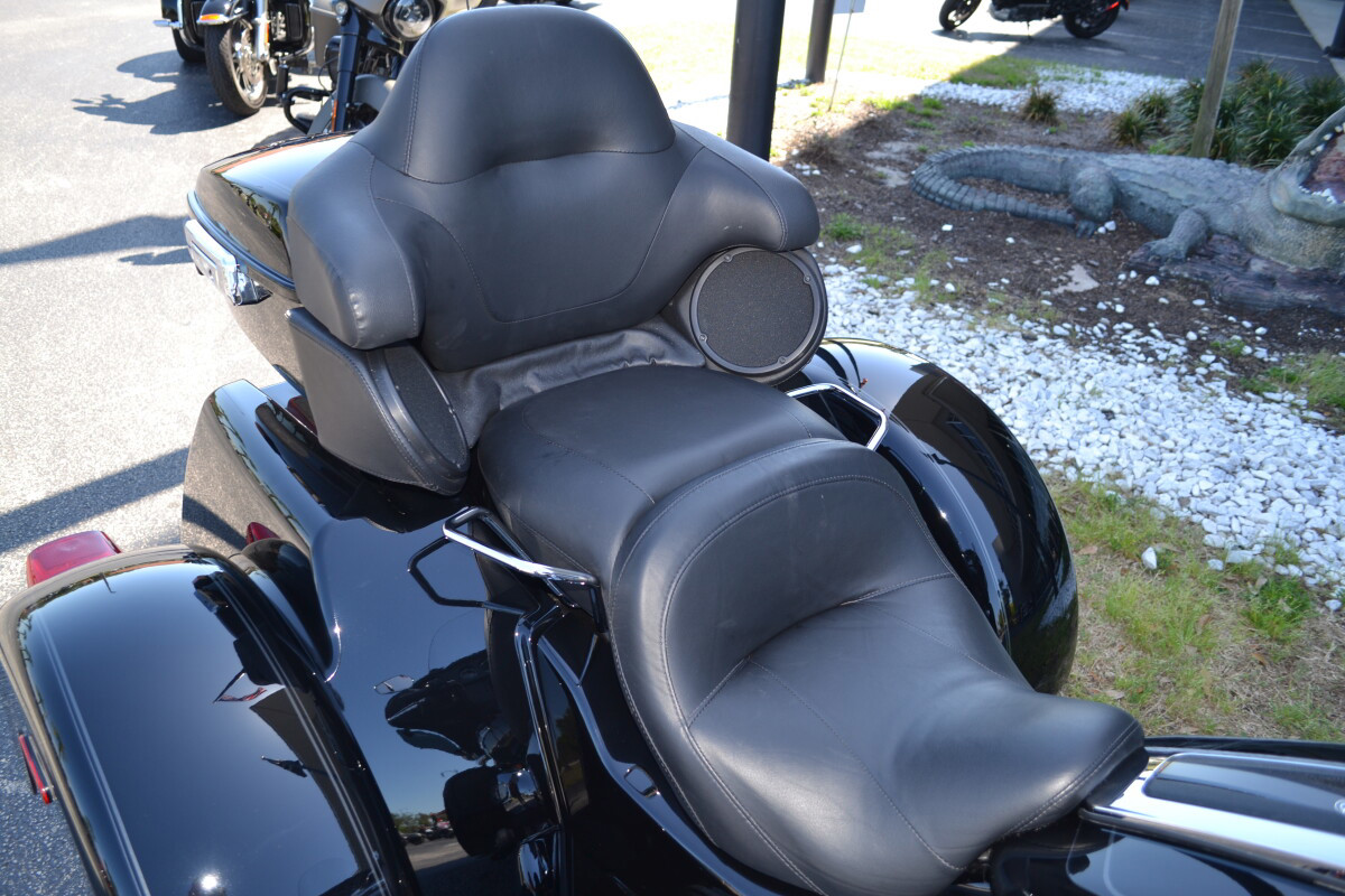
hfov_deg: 67.4
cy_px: 448
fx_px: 1009
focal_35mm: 27
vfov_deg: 47.9
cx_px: 672
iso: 100
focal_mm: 18
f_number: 4
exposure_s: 1/125
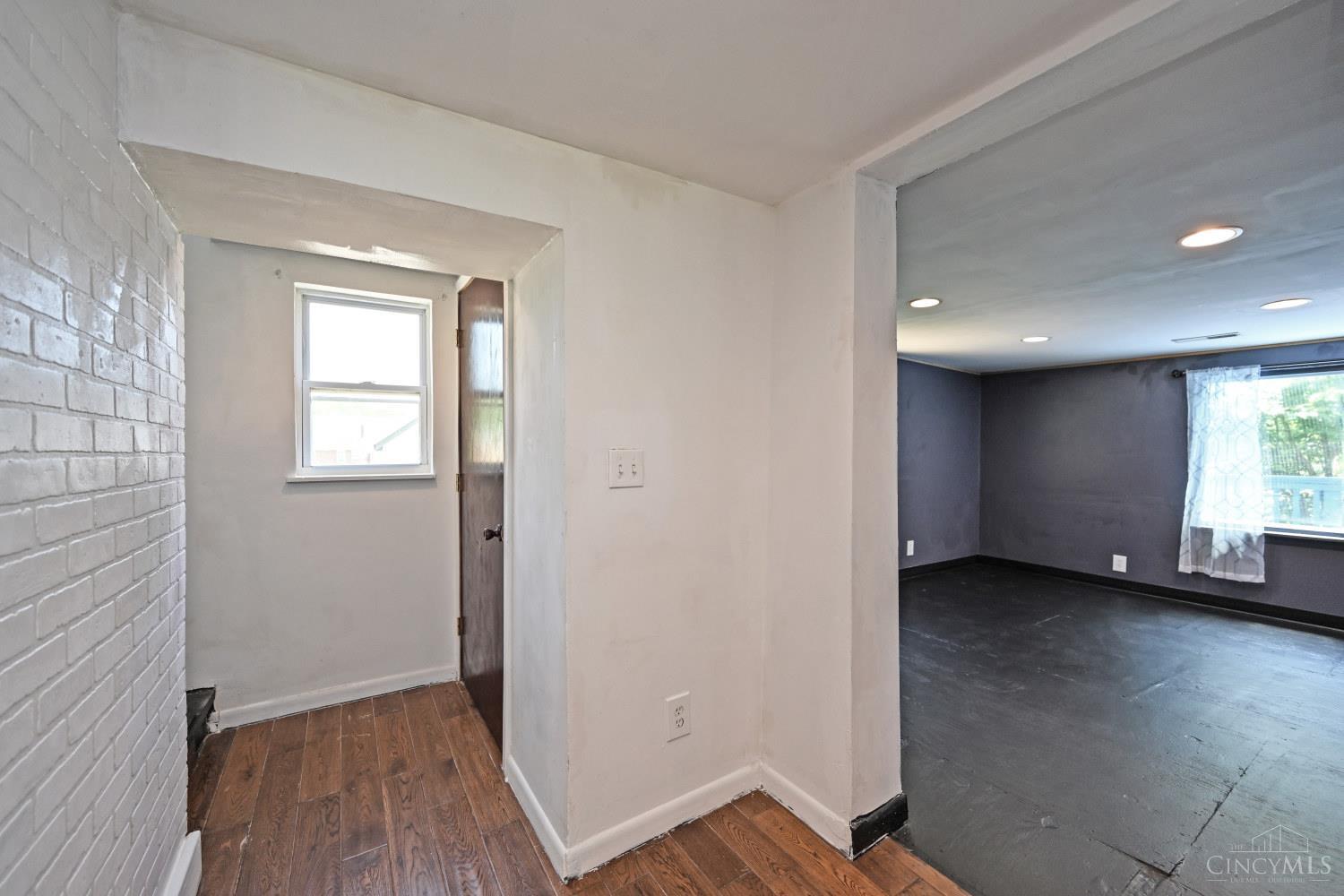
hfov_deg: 104.3
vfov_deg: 81.2
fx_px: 523
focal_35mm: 14
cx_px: 672
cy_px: 448
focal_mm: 14
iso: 250
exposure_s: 1/60
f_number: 4
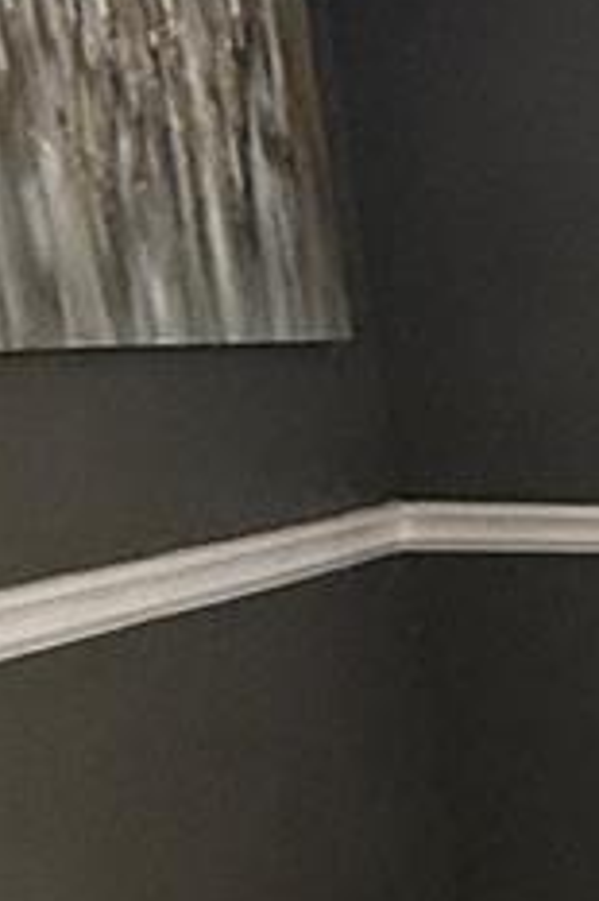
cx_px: 2218
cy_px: 936
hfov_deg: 8.7
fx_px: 2399
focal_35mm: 96
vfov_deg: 20.5
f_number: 2.2
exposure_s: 1/60
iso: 320
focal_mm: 2.22
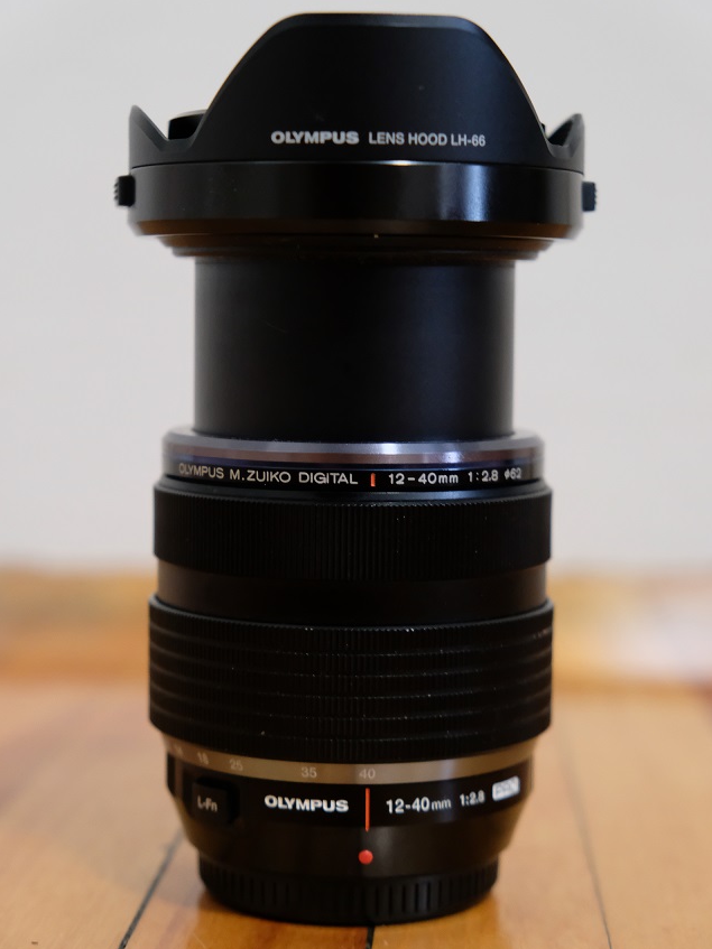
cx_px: 357
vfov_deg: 26.7
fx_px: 2003
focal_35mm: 73
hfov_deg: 20.2
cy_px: 462
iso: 3200
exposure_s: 1/15
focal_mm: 44.4
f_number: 4
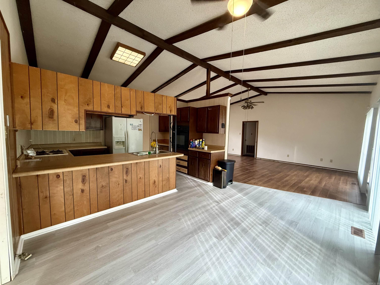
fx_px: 154
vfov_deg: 85.7
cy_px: 142
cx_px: 190
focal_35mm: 14
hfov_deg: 102.1
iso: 400
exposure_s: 1/60
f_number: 2.2
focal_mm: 2.22
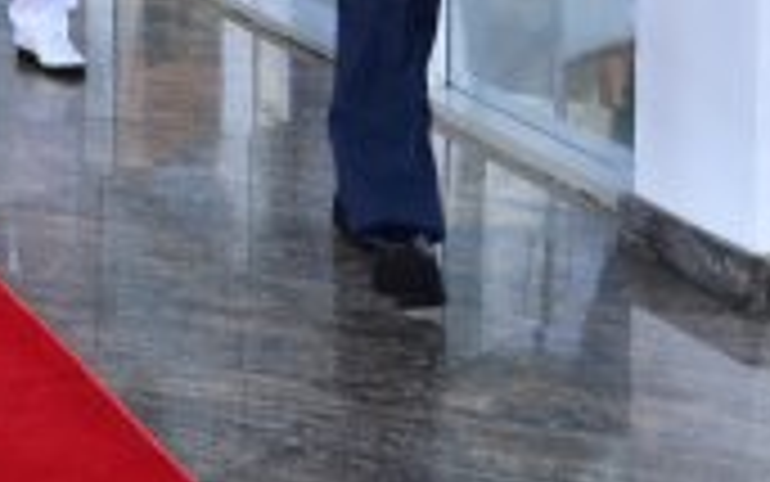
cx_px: -9
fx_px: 3590
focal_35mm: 171
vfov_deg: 7.4
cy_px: -408
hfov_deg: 12.1
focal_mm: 32
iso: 100
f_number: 4
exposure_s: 1/125
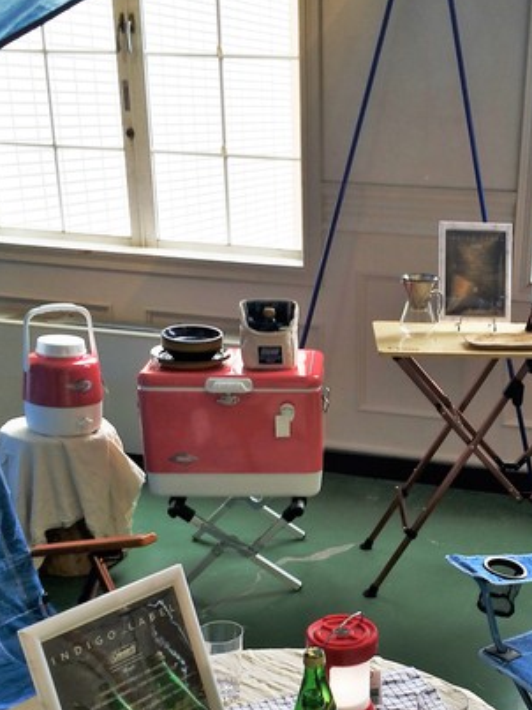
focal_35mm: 48
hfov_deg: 29.7
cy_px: 508
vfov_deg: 38.9
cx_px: 403
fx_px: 984
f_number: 2.2
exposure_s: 1/60
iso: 32
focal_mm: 4.15
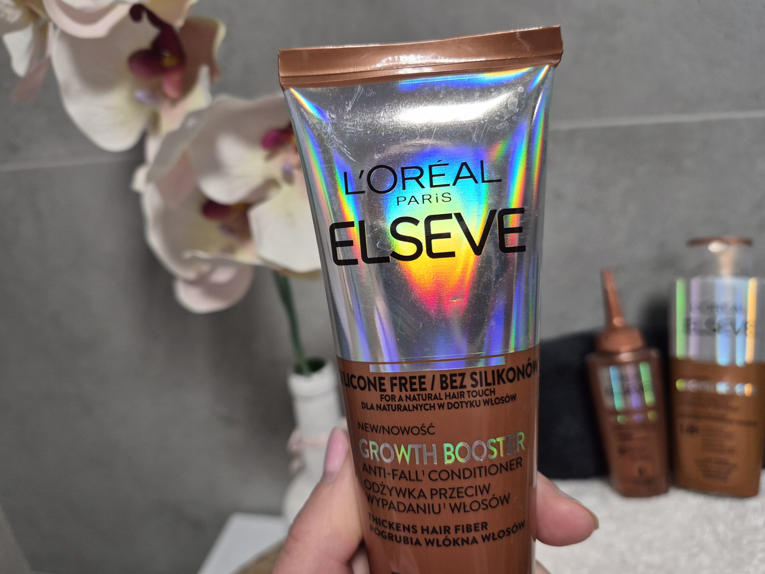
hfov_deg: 73.9
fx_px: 508
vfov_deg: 58.9
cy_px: 287
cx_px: 382
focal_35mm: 23
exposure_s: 1/100
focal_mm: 5.4
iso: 250
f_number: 1.8
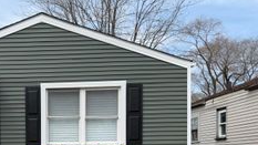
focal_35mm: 56
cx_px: 21
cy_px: 169
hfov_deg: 34.9
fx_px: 383
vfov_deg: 20.2
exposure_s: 1/3953
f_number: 1.78
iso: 80
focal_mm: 6.76
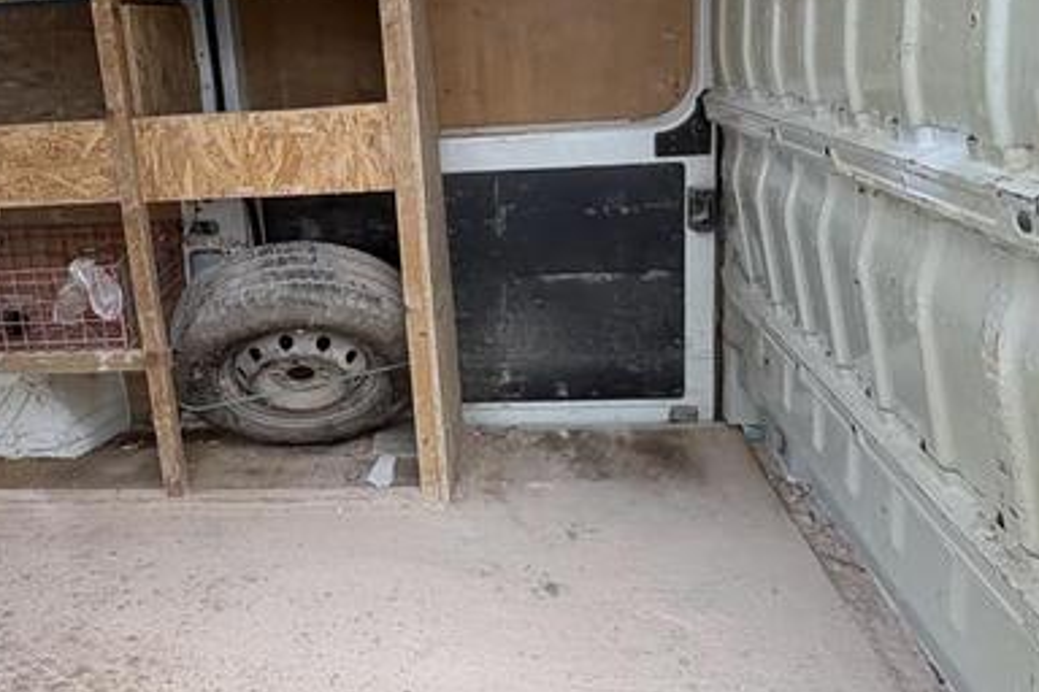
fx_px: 981
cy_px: 241
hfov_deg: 55.2
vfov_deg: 38.5
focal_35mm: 34
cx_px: 398
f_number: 2.2
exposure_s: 1/235
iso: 50
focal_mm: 2.22
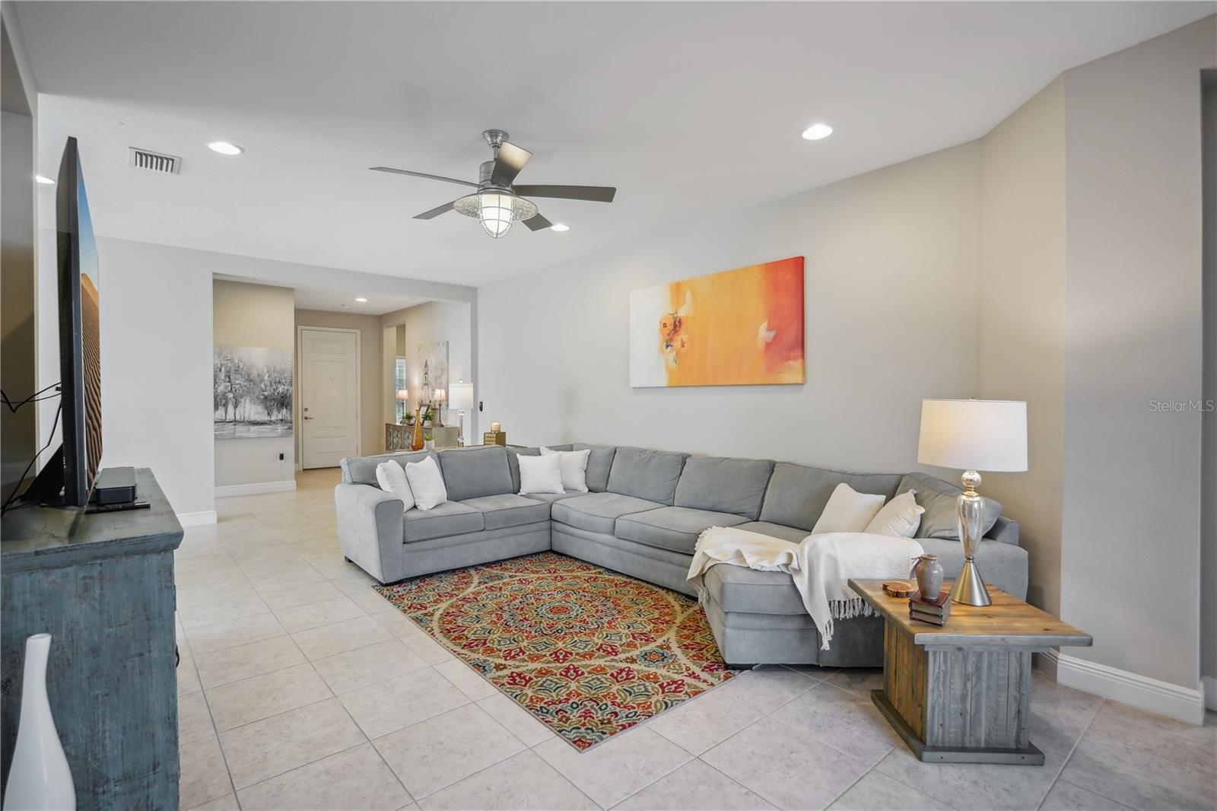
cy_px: 406
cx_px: 608
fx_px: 541
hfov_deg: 96.7
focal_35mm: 16
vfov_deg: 73.7
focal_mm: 16
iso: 400
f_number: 4
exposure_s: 1/45
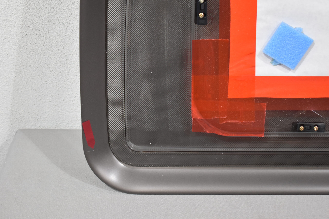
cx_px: 164
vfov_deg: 20.2
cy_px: 110
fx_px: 617
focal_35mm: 68
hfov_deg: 29.9
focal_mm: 45
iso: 1000
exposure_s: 1/125
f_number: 5
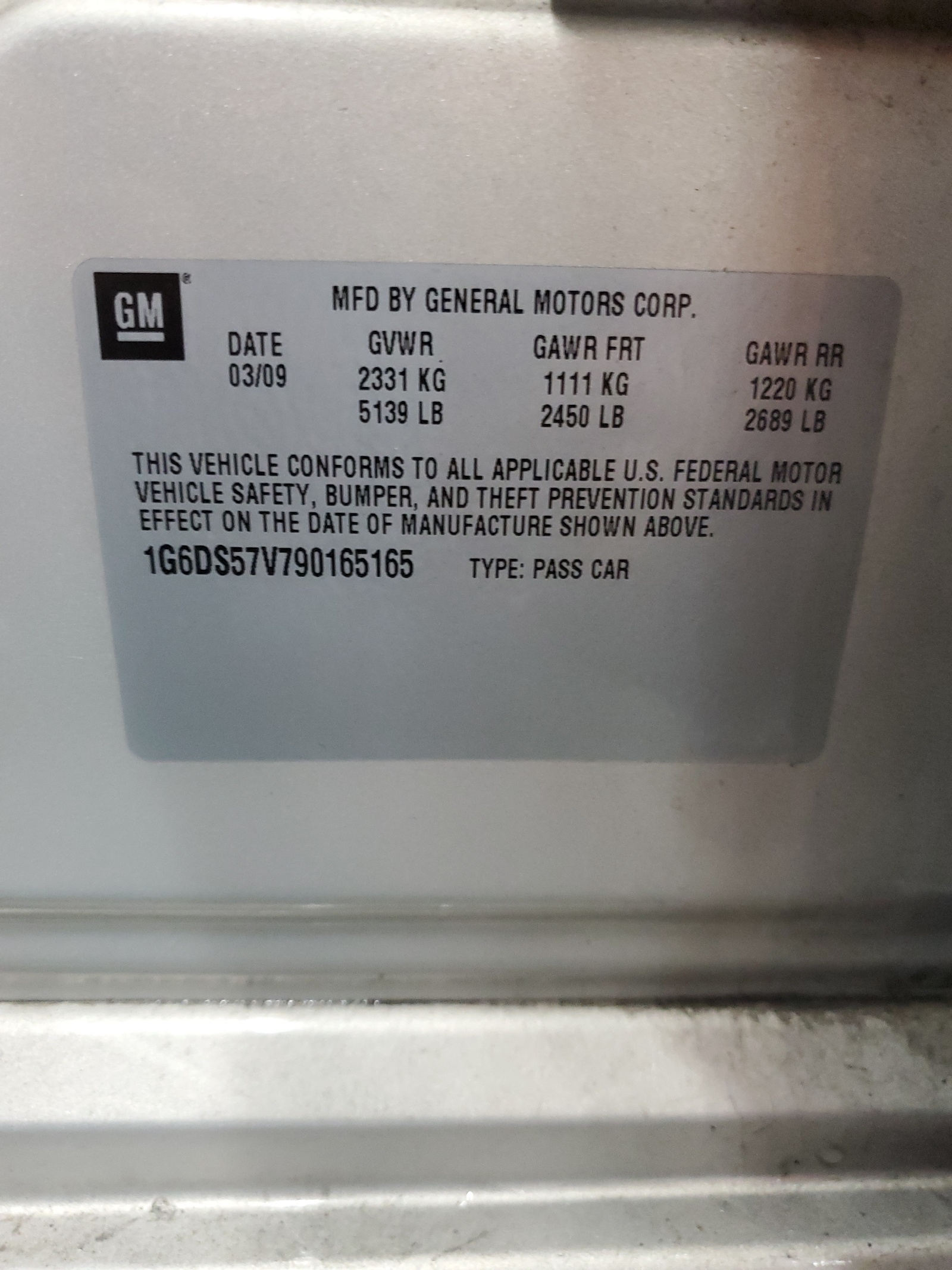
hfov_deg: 53.1
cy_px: 635
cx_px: 476
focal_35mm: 26
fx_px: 953
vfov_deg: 67.3
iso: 341
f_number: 1.5
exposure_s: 1/40
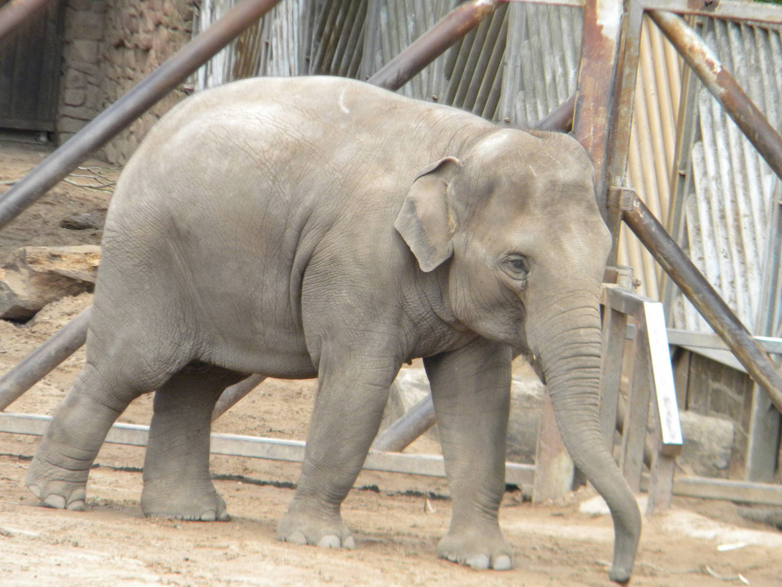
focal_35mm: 278
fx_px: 6280
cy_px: 294
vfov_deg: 5.3
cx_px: 391
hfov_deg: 7.1
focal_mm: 50.4
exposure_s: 1/500
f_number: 5.4
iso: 389
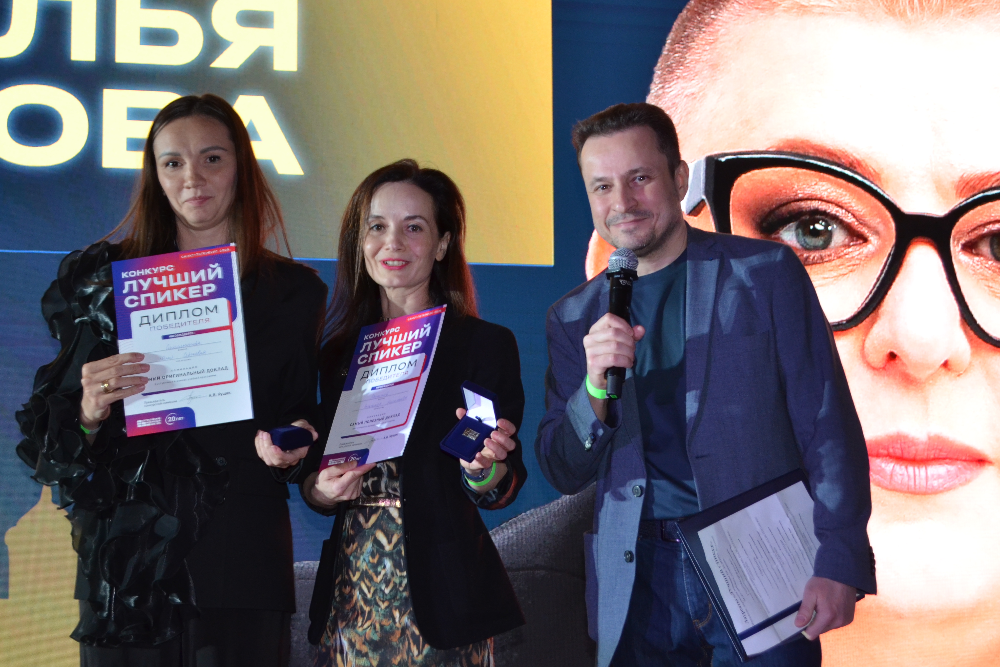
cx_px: 430
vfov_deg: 24.2
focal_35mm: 56
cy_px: 371
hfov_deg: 35.6
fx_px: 1555
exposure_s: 1/60
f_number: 4.5
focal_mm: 30
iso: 720
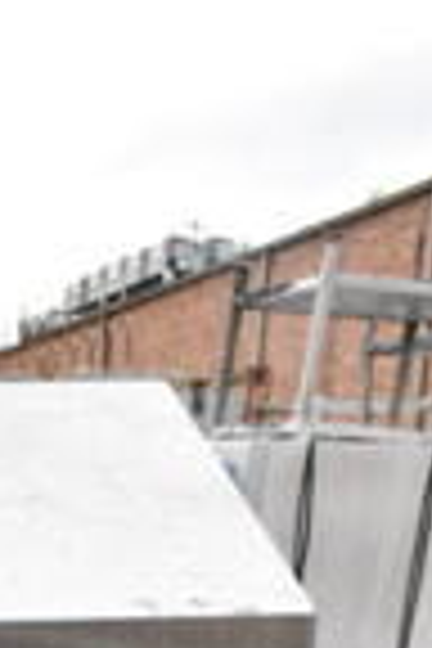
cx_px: -270
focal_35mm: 90
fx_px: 1620
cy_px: 1069
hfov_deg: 14.0
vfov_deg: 18.9
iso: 6400
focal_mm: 18
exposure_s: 1/800
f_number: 14
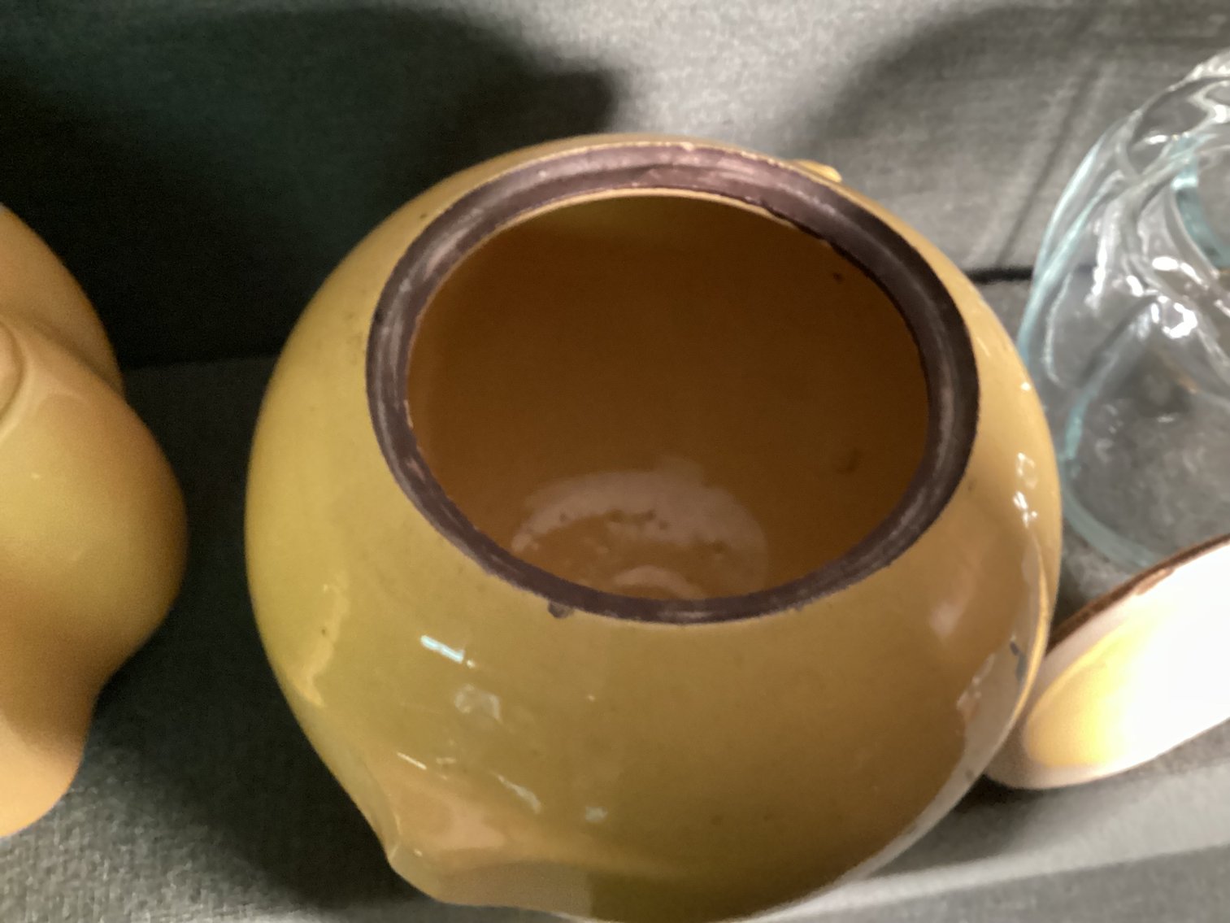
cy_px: 462
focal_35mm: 31
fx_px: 1102
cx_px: 615
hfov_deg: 58.3
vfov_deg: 45.4
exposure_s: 1/25
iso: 640
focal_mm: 3.3
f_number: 2.4
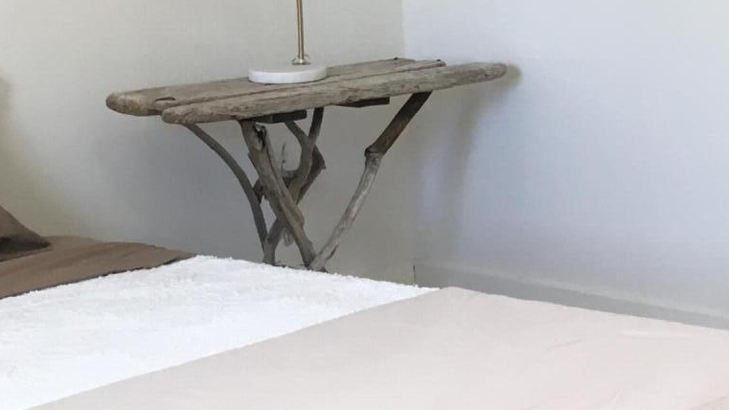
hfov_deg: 23.3
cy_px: -50
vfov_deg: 14.2
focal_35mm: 83
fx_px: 1604
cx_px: 884
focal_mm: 4.15
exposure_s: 1/30
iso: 64
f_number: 2.2
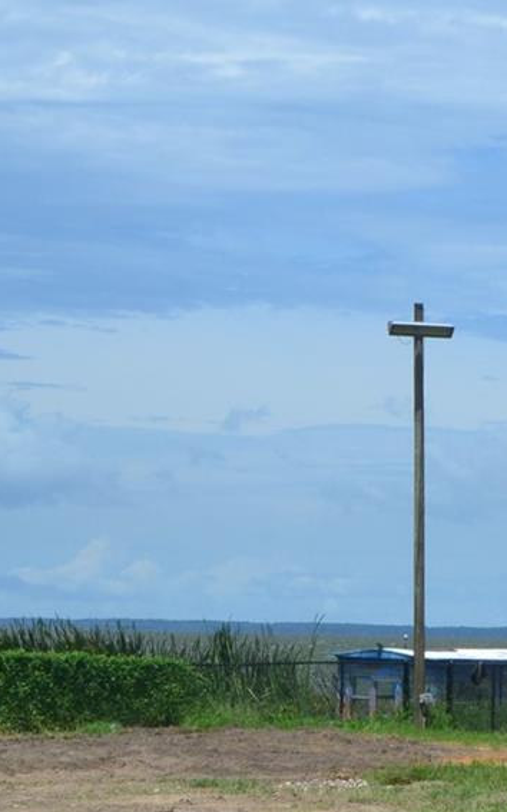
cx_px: 889
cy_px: 649
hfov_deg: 7.8
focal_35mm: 164
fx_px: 3628
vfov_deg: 12.7
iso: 400
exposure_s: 1/500
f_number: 11
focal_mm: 38
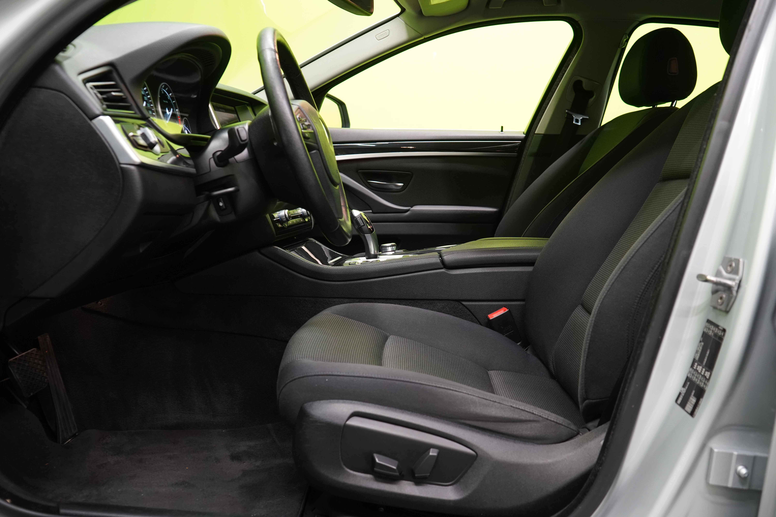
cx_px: 388
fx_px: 690
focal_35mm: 32
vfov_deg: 41.1
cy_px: 258
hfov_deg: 58.7
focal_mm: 32
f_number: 5.6
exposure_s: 1/20
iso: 1250
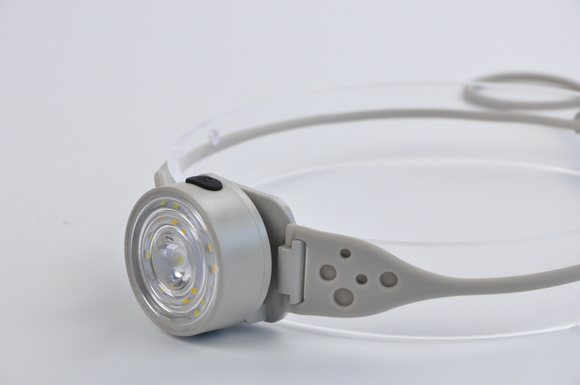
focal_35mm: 158
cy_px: 192
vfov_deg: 8.7
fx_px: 2534
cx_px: 290
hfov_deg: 13.1
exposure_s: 1/160
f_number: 10
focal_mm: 105
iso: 1600
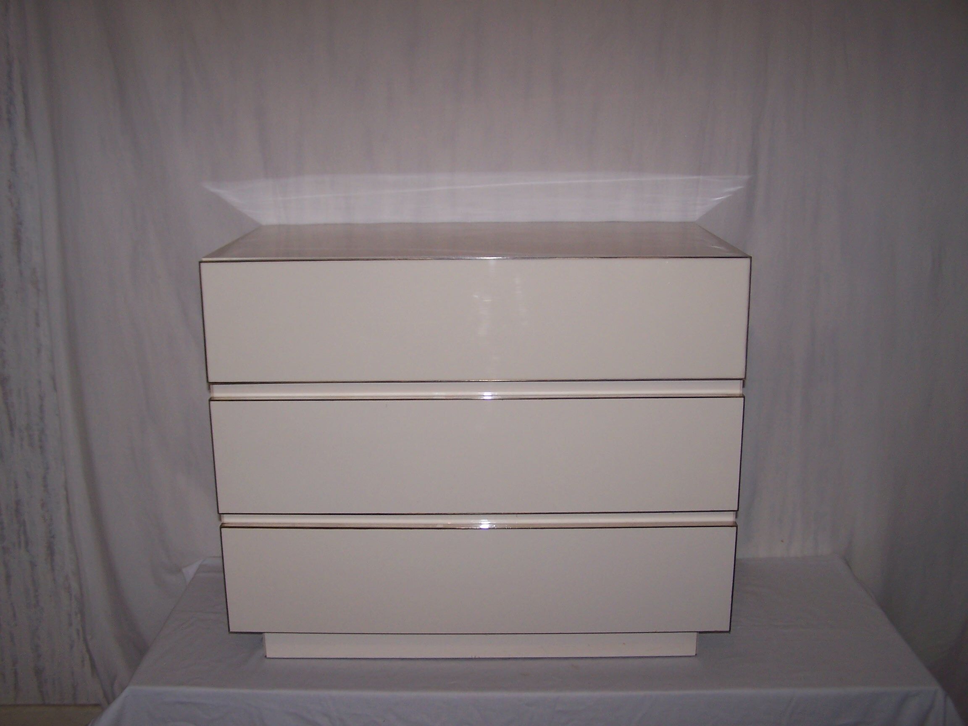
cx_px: 484
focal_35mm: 38
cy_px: 363
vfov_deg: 37.7
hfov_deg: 49.0
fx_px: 1063
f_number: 2.8
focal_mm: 6.3
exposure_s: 1/60
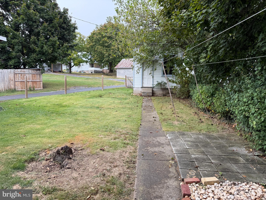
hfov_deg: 71.6
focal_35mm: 24
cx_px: 133
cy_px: 100
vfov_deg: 56.8
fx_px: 184
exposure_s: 1/584
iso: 80
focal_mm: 6.76
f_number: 1.78
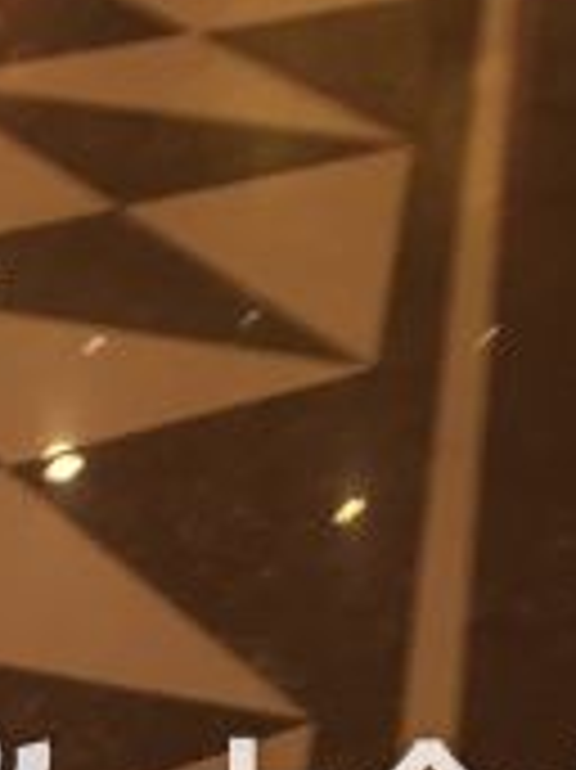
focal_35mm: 119
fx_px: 2643
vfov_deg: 14.9
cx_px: -169
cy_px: -513
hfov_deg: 12.1
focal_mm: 4.15
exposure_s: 1/33
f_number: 2.2
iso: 100
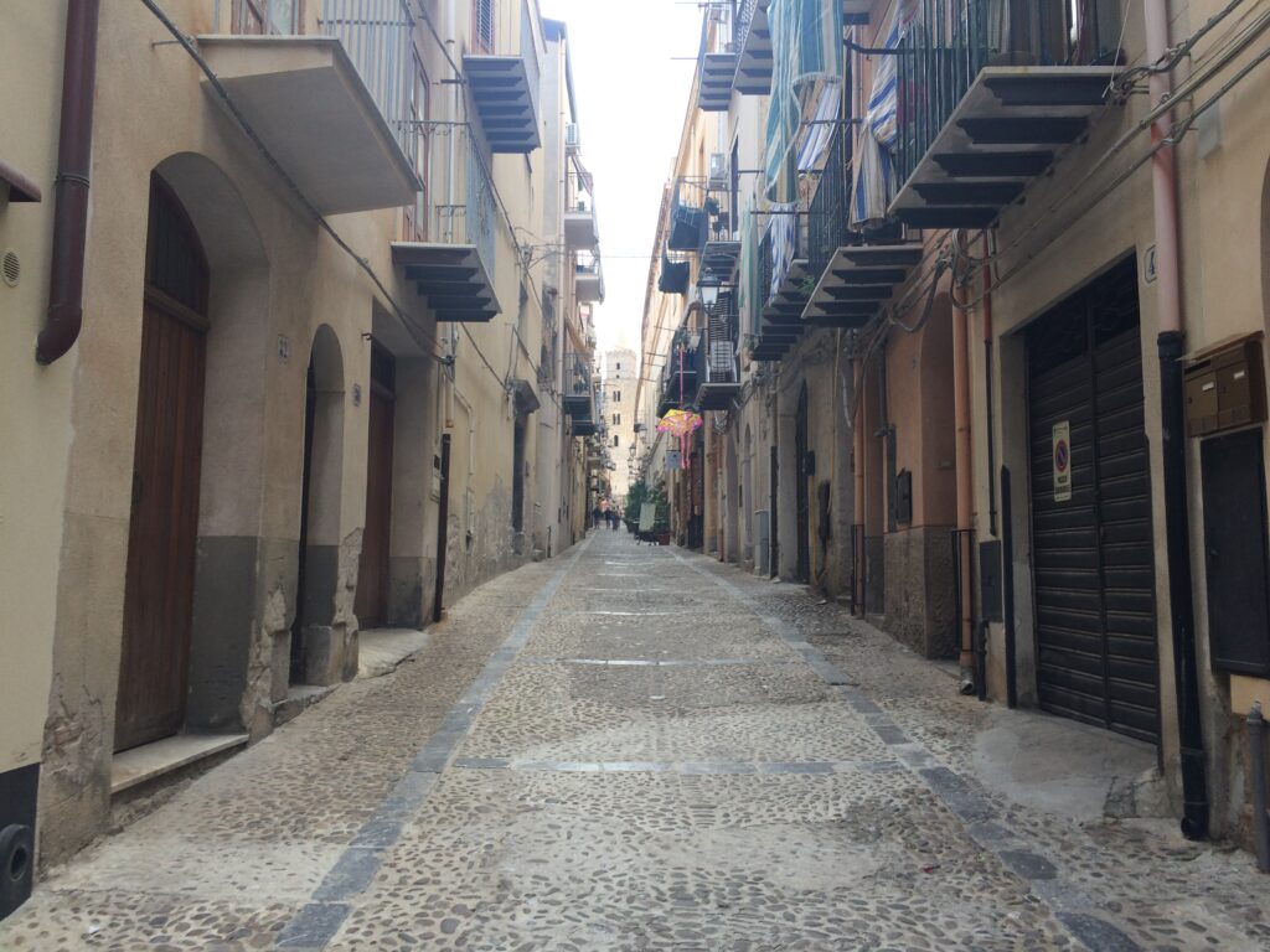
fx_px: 1064
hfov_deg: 61.7
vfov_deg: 48.2
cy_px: 476
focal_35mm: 29
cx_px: 635
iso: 32
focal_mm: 4.15
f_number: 2.2
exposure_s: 1/218
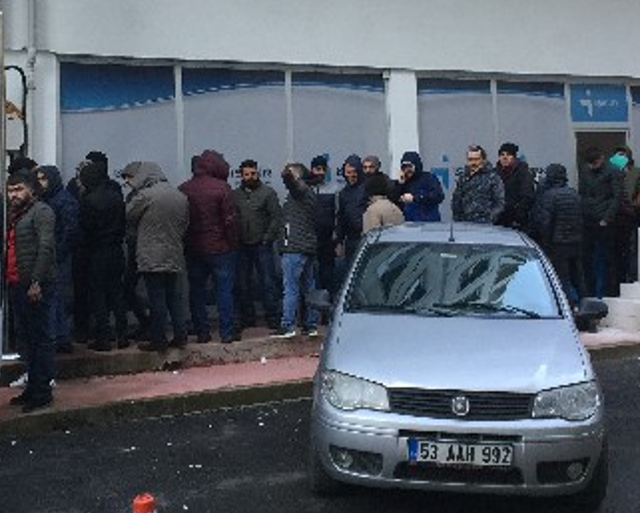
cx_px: 299
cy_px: 152
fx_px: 1118
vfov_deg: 25.6
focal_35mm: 59
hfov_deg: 31.9
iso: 64
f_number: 2.2
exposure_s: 1/33
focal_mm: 4.15
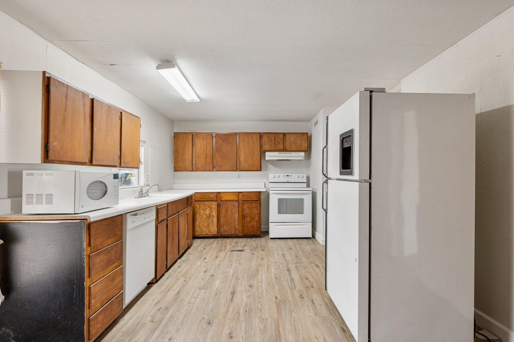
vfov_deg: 71.5
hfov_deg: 94.7
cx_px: 264
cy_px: 191
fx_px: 236
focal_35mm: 17
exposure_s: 1/3
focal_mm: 14.5
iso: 250
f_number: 8
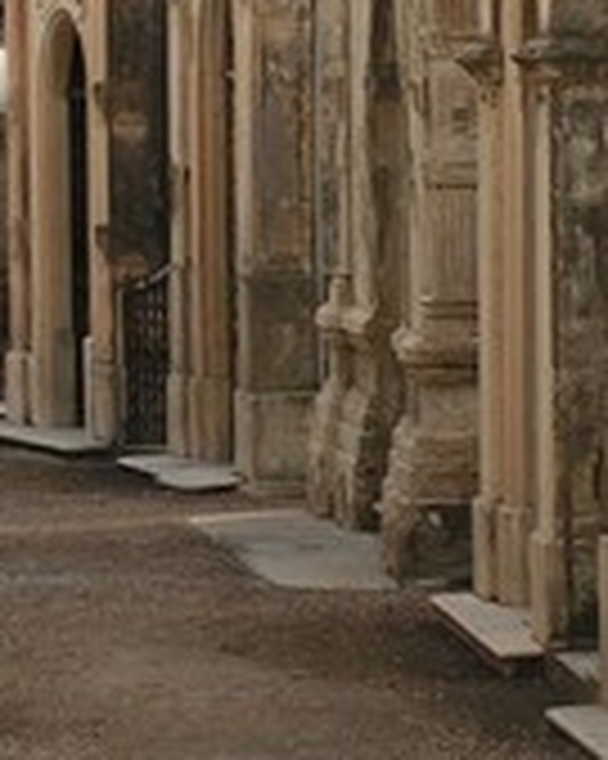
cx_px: 356
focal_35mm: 255
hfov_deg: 6.1
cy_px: 340
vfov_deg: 7.6
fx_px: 5741
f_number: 5
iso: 50
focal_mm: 11
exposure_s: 1/200
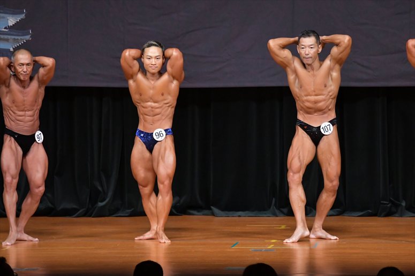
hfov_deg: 7.6
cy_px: 138
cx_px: 208
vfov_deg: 5.1
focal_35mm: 270
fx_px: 3111
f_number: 5.6
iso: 5000
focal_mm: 180
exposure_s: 1/400
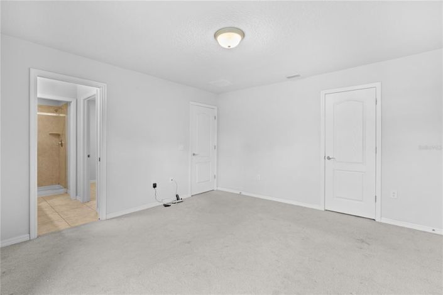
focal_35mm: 16
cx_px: 222
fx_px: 197
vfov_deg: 73.7
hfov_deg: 96.8
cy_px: 148
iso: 100
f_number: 9
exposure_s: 2
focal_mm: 16
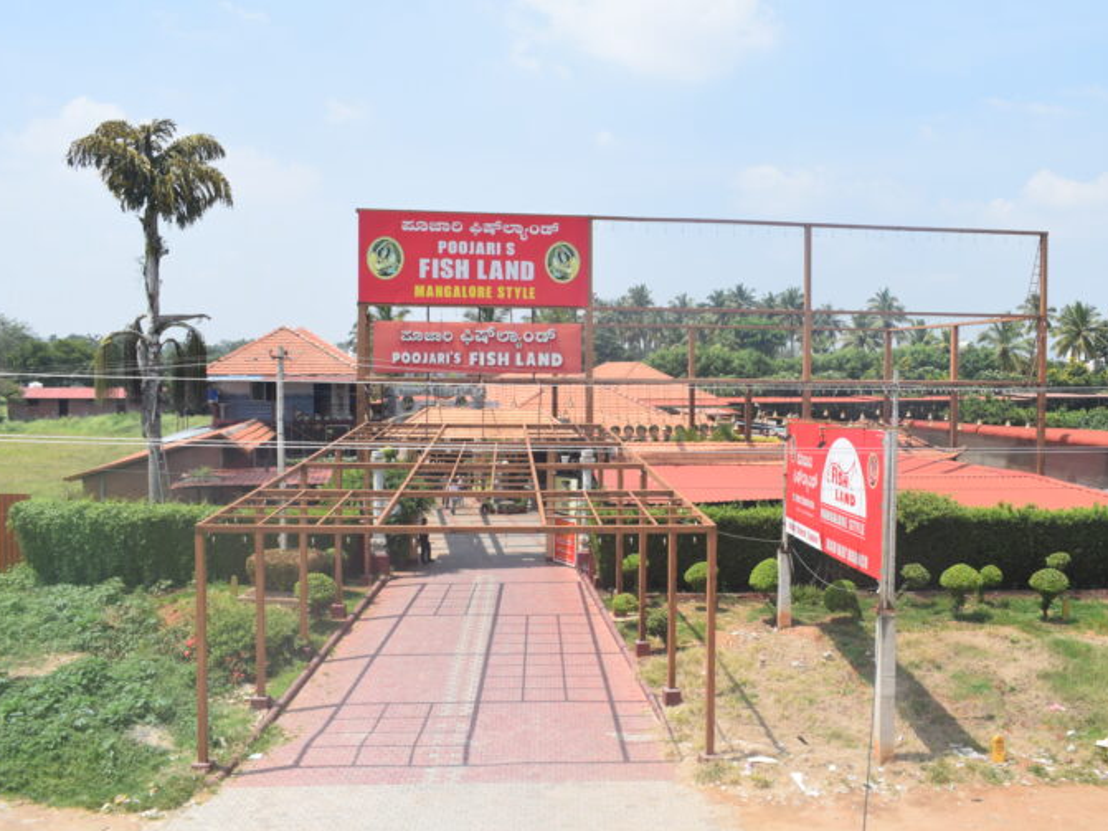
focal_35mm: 33
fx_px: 1056
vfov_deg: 42.9
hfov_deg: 55.2
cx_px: 614
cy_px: 410
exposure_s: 1/400
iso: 200
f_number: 10
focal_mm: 20
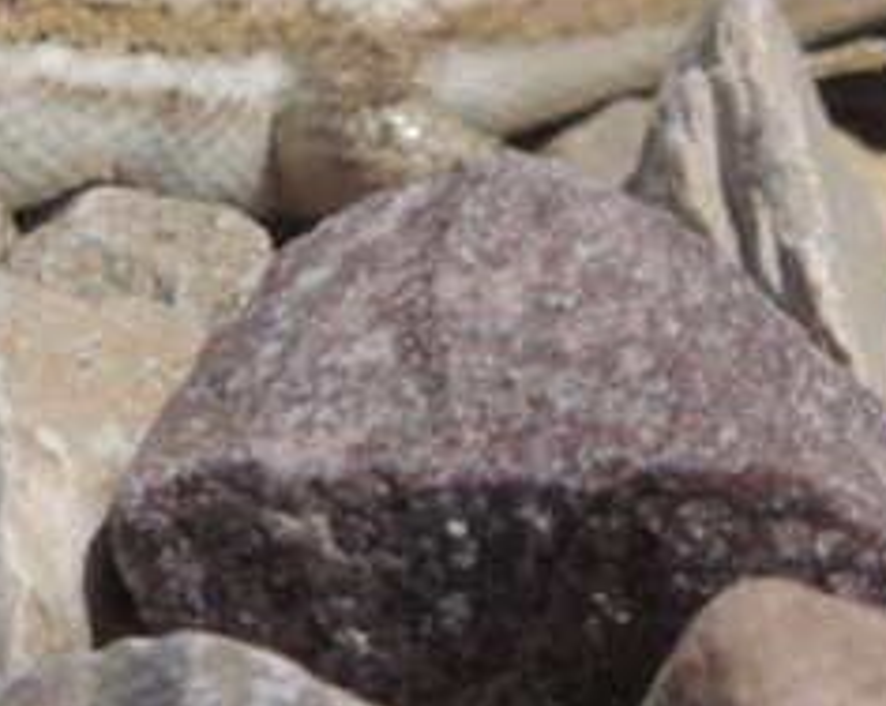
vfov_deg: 0.5
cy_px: -23
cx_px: 41
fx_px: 86783
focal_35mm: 3315
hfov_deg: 0.6
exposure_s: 1/1000
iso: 110
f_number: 5.9
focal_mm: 180
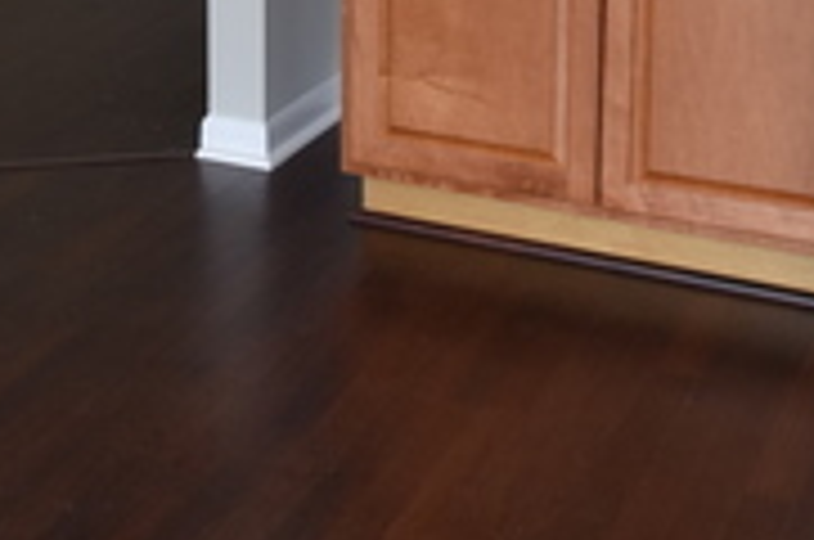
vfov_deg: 15.8
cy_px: -245
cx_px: 306
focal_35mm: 80
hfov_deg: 25.4
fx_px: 1801
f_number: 5.3
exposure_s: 1/125
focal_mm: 15
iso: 400
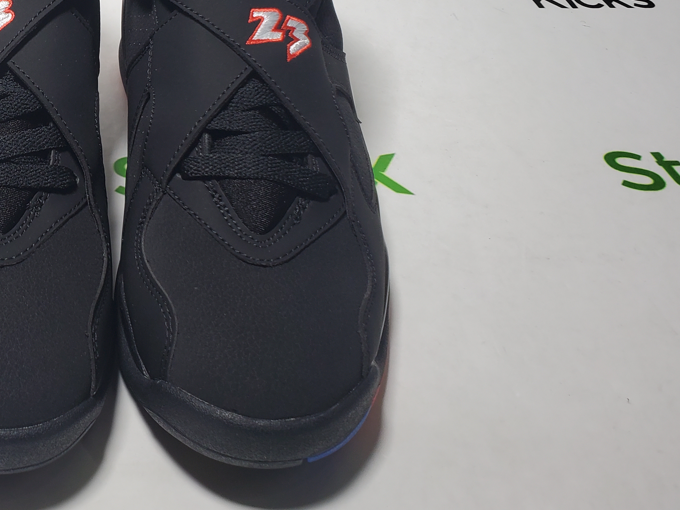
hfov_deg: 37.6
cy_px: 113
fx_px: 943
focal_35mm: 48
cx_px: 97
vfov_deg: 29.7
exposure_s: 1/195
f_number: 2.4
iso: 50
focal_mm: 4.3
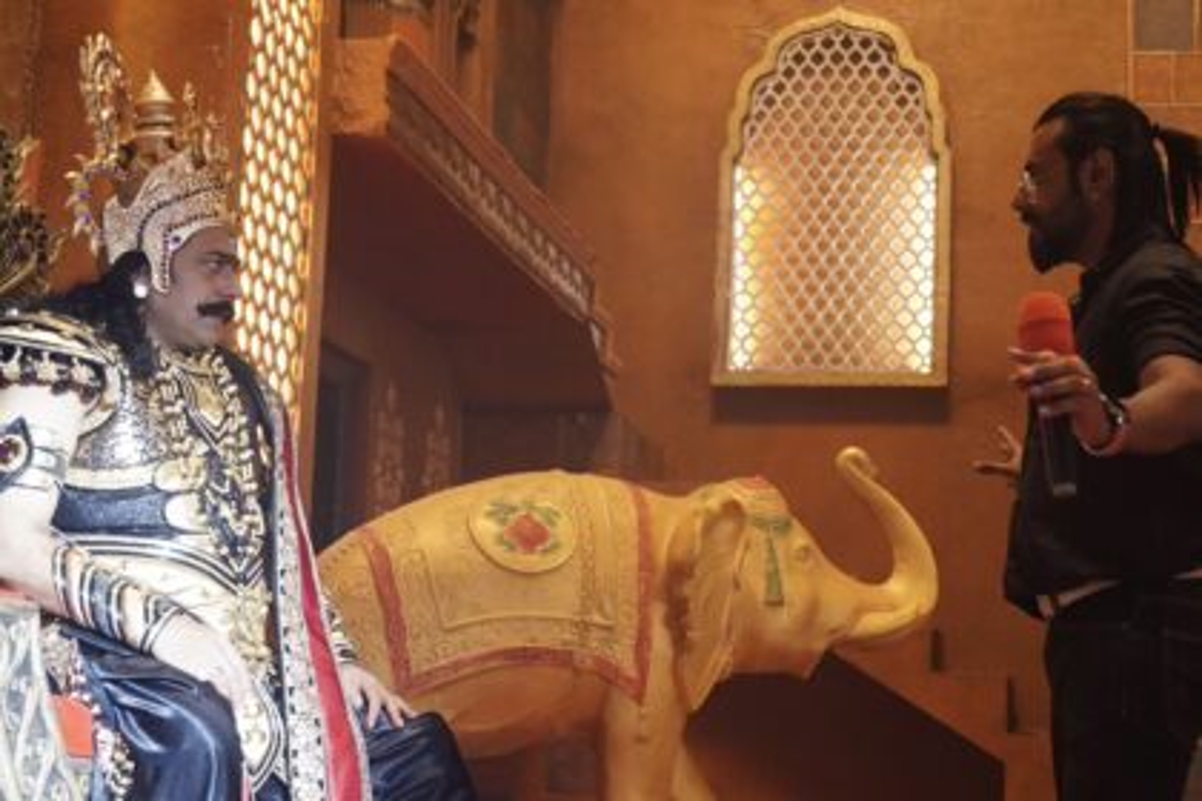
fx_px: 1402
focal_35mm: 42
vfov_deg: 31.9
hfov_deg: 46.4
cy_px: 400
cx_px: 601
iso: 2500
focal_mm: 28
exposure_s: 1/80
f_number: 4.5
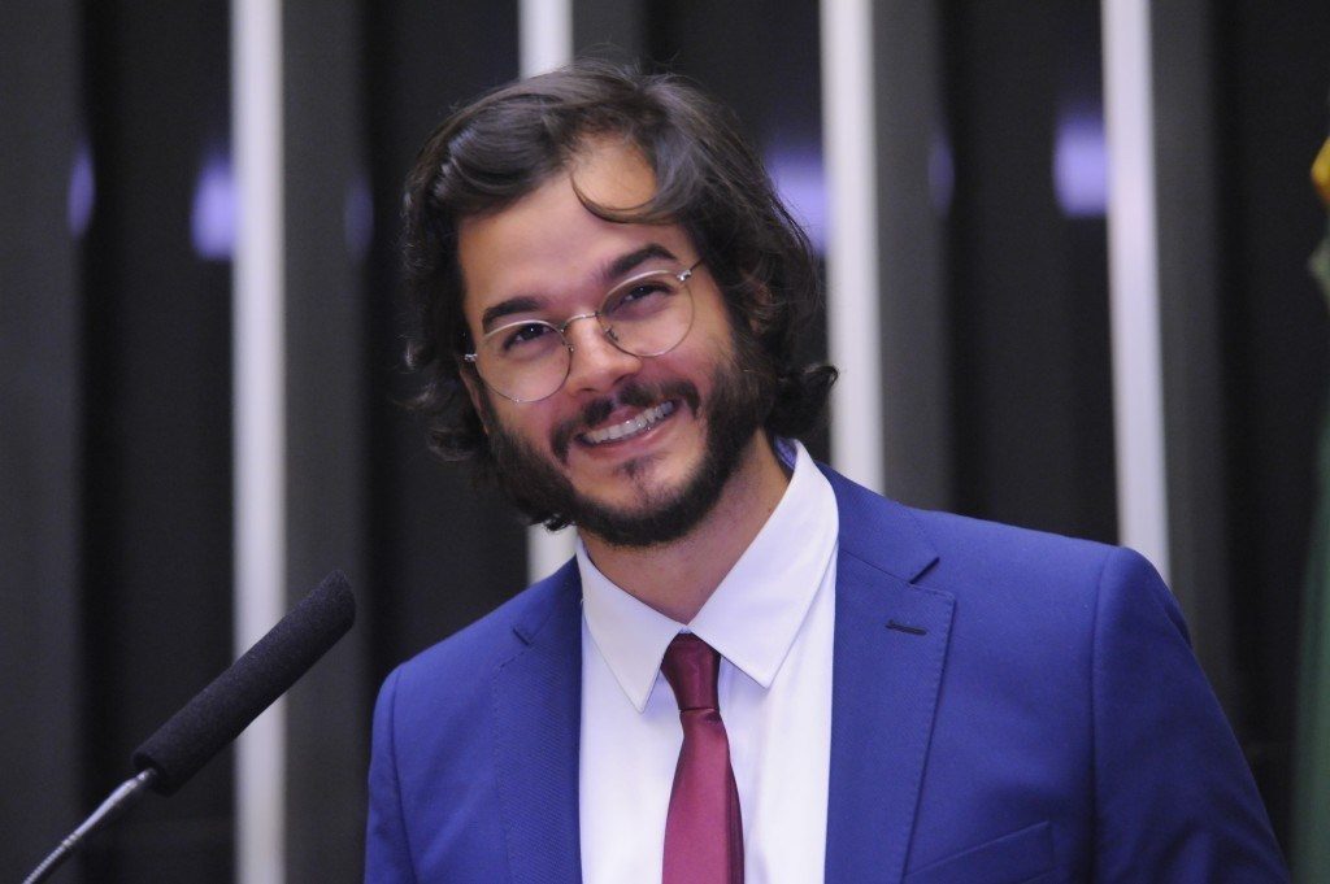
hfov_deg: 13.7
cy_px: 442
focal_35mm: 150
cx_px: 665
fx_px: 5537
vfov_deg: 9.1
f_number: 3.5
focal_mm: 150
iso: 3200
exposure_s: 1/100
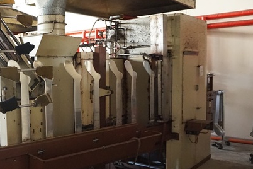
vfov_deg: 31.2
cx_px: 42
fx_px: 302
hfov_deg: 42.8
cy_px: 94
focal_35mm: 43
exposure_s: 1/80
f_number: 3.5
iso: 3200
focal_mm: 16
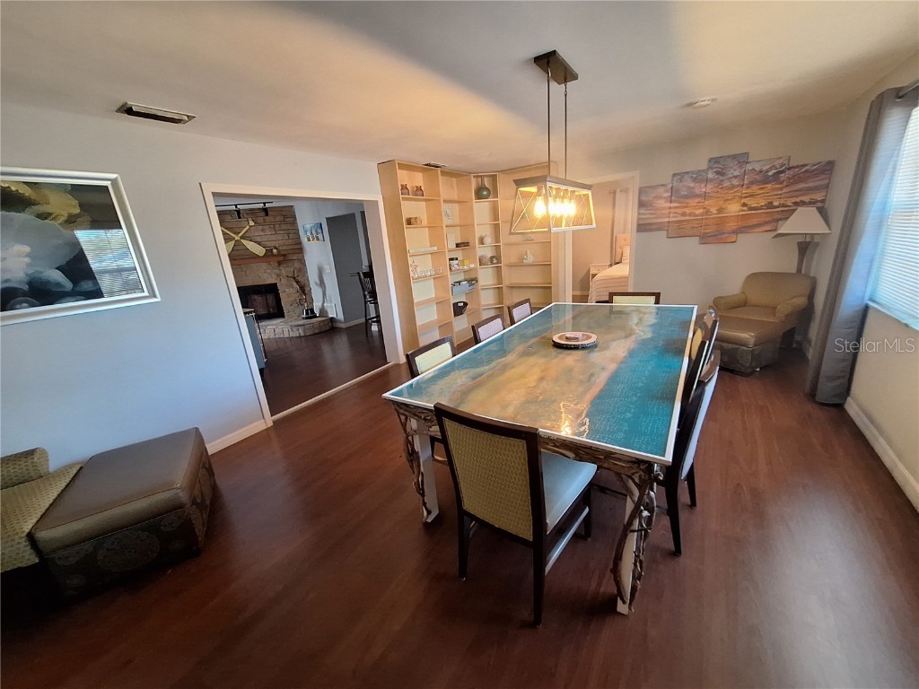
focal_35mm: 13
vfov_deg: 89.9
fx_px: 345
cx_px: 460
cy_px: 344
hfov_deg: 106.2
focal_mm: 1.74
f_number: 2.2
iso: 250
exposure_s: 1/24
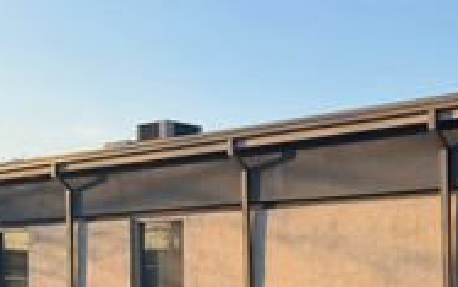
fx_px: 849
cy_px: 264
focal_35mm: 68
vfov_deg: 18.8
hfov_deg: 29.9
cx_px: 323
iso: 80
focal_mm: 6.76
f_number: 1.78
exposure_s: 1/1618
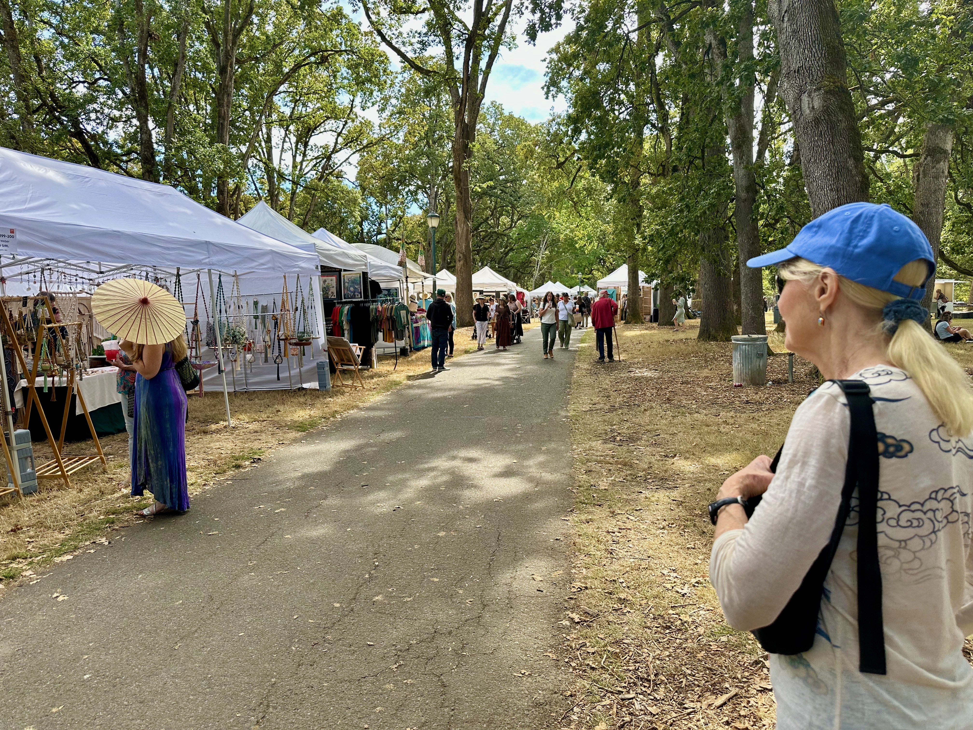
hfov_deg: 71.6
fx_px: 675
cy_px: 365
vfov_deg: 56.8
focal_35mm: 24
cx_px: 486
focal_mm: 6.86
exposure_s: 1/529
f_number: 1.78
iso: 80
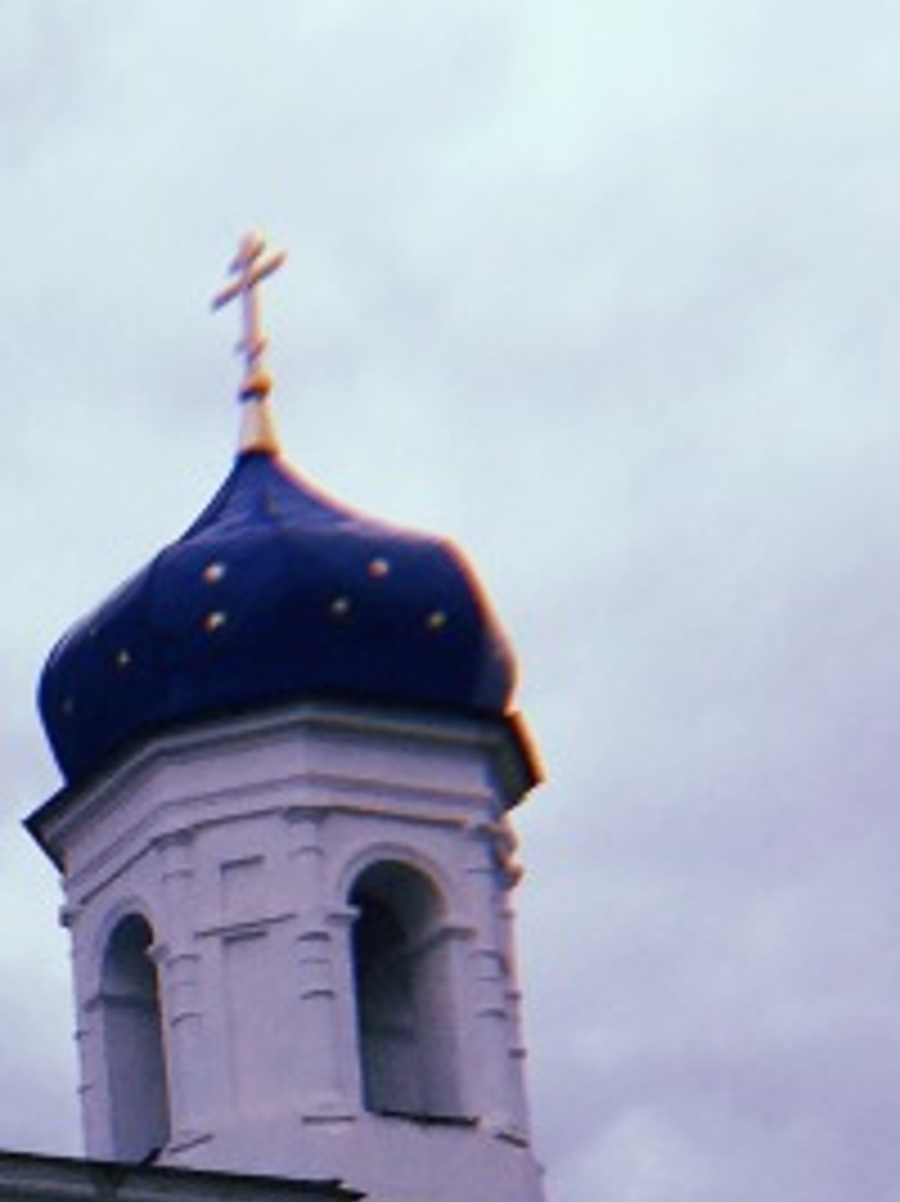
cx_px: -670
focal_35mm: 124
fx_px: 4302
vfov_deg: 15.1
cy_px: 1600
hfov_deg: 11.2
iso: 32
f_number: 2.2
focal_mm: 4.15
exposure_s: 1/1642
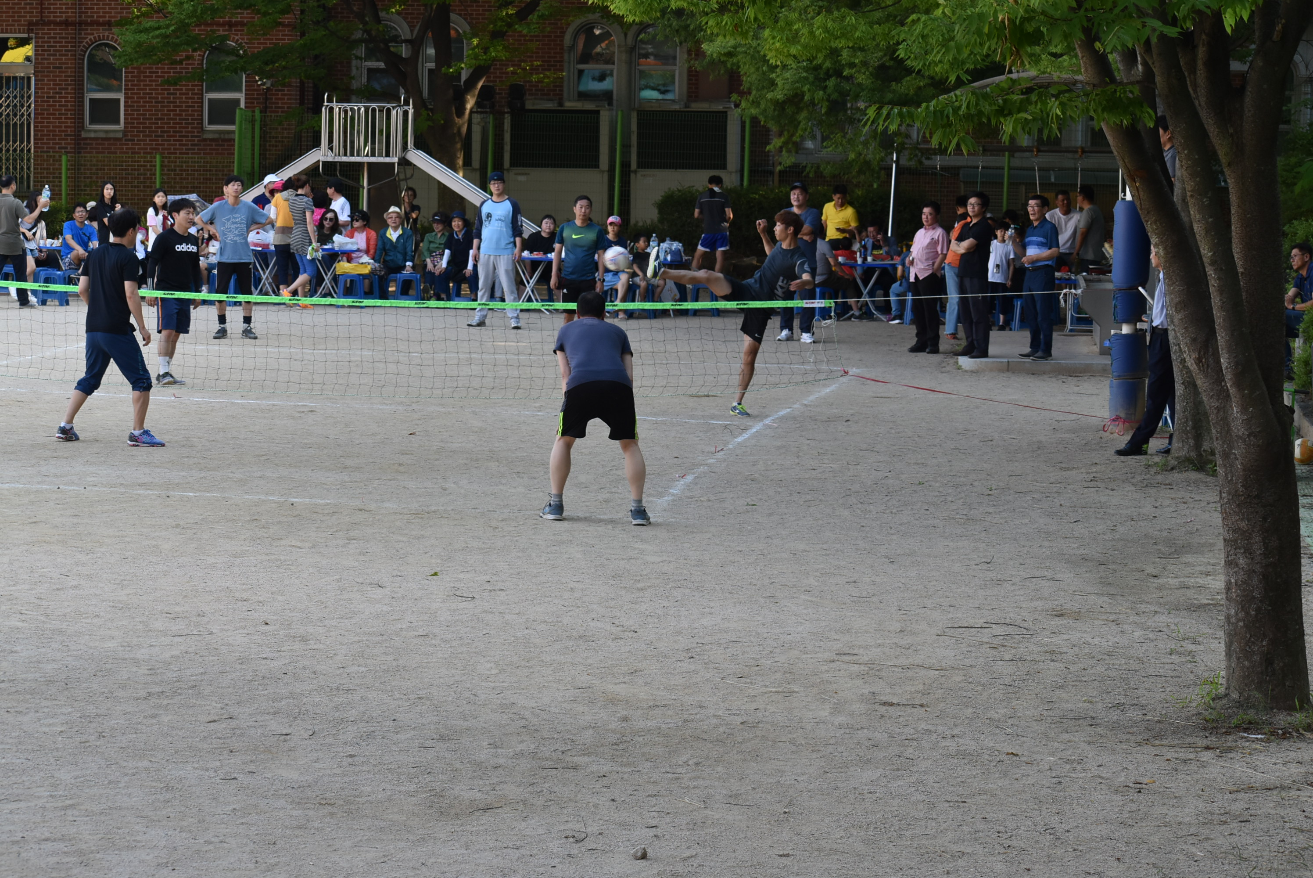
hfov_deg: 19.4
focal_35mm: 105
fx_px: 3832
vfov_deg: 13.1
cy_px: 439
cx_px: 656
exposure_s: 1/200
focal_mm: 70
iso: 400
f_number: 7.1
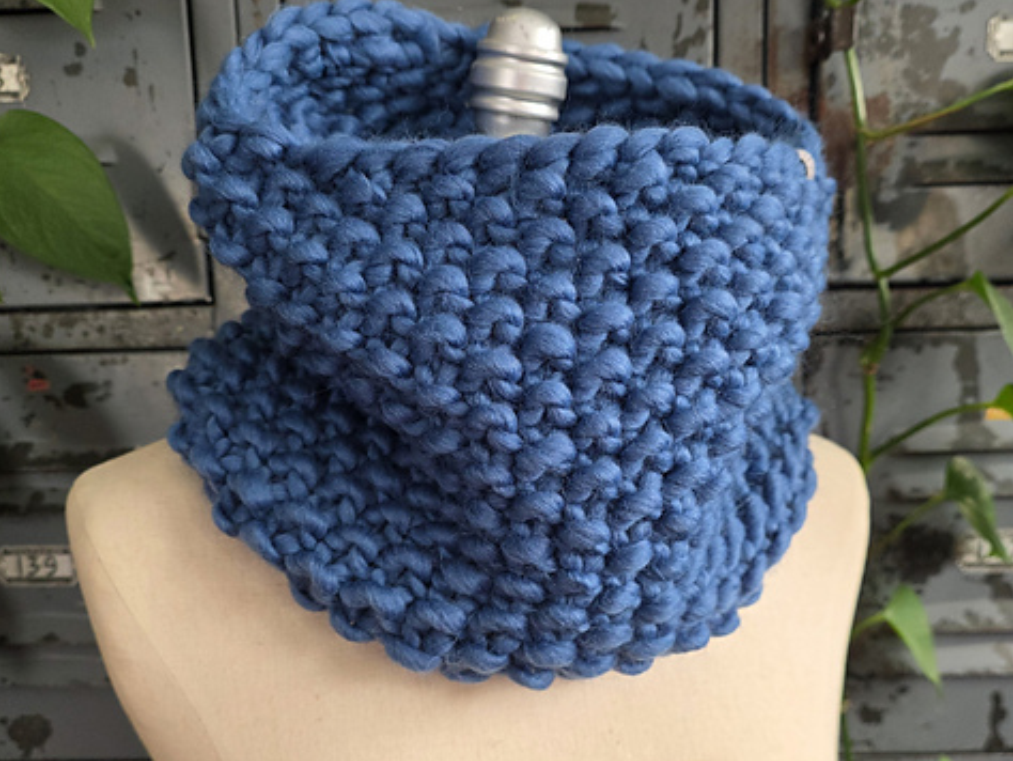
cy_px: 479
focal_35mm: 31
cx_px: 503
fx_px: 908
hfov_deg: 58.3
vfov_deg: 45.1
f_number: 1.7
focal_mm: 6.3
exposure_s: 1/120
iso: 200
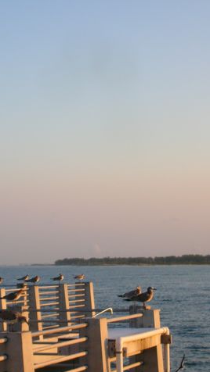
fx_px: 1058
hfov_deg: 11.3
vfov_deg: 20.0
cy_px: 187
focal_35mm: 107
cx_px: 63
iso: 50
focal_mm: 12.2
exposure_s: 1/138
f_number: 4.4
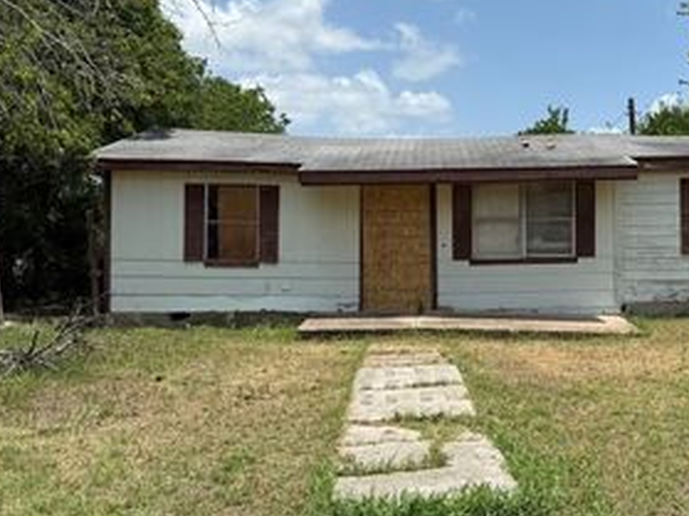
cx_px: 464
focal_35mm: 43
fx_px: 856
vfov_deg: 33.6
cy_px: 238
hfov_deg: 43.2
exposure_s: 1/5714
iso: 80
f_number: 1.78
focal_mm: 6.76
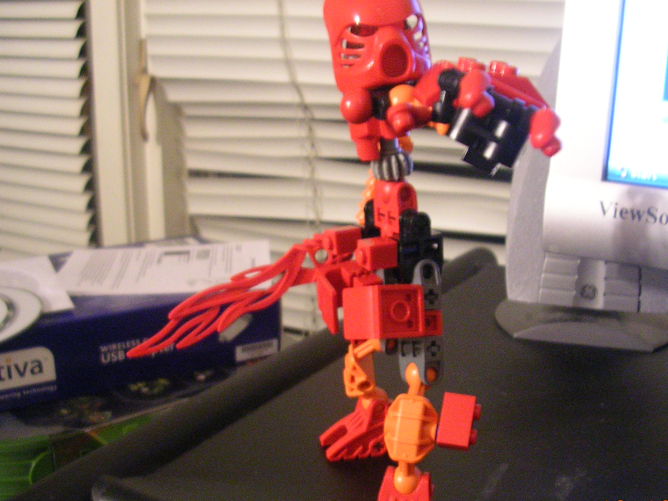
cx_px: 399
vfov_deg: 31.5
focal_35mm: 46
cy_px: 270
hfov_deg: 41.1
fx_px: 888
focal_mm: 5.8
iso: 200
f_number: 2.8
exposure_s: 1/3.9
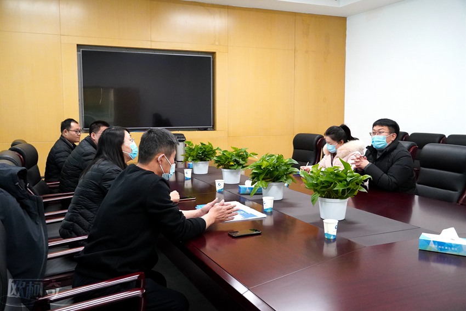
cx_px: 233
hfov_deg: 55.1
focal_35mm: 34
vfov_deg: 38.4
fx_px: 447
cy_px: 156
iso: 5000
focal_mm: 23
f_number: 4
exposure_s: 1/160
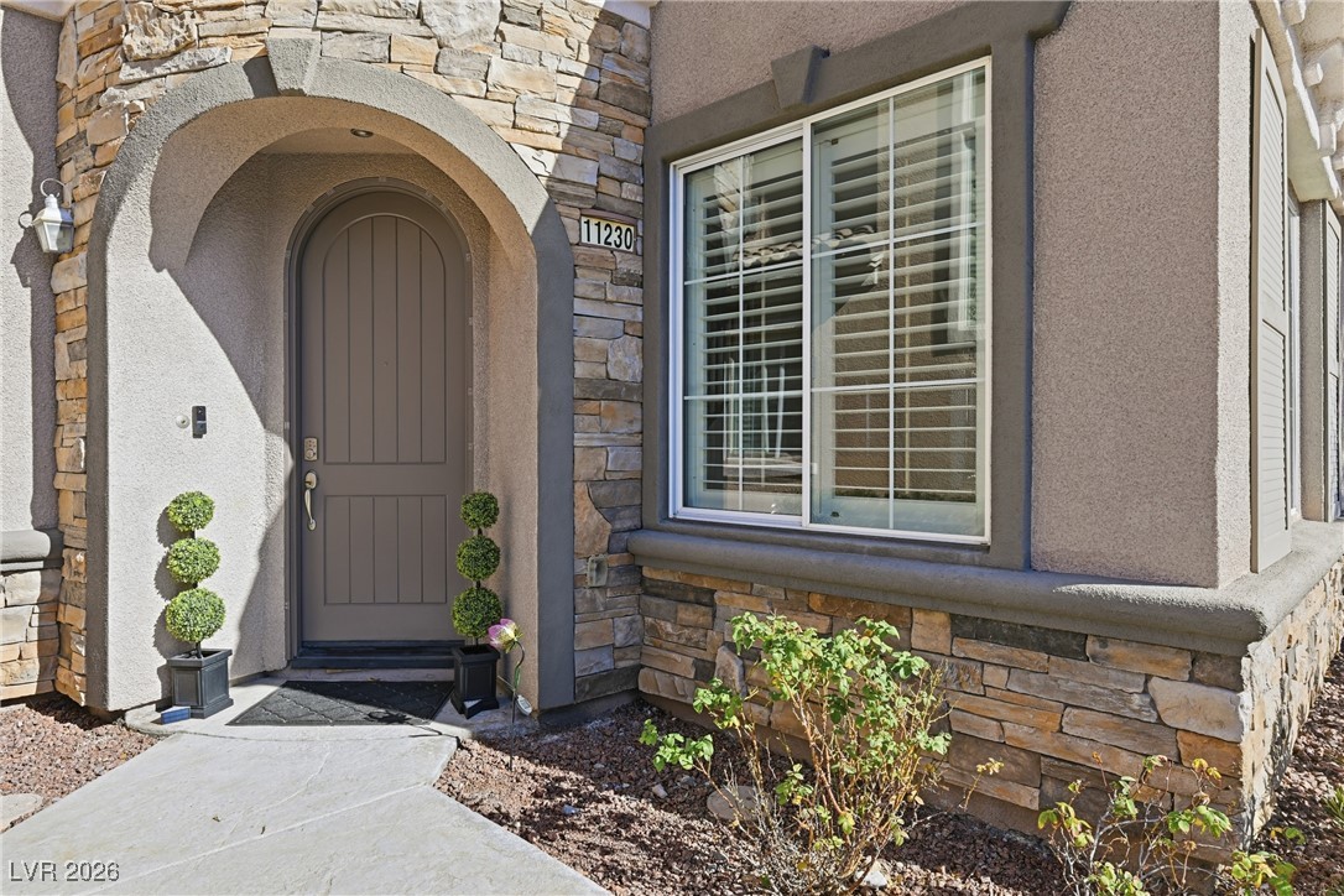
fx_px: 784
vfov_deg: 59.5
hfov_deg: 81.2
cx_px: 672
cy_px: 448
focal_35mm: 21
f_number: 10
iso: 64
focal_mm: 21
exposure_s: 1/640
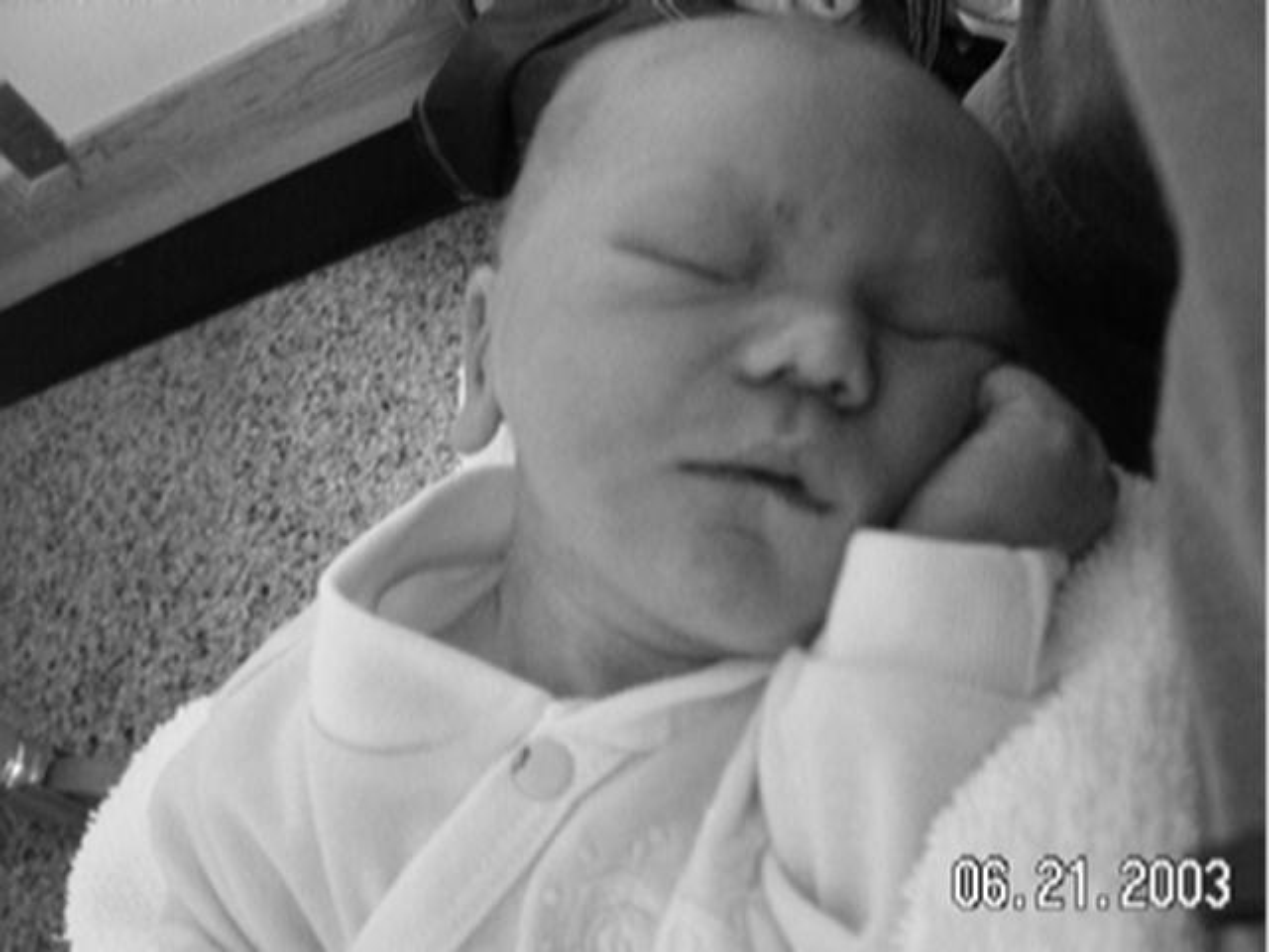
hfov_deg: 49.0
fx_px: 1393
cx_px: 634
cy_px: 476
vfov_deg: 37.7
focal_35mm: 38
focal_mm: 7.8
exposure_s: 1/10
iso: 800
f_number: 2.8
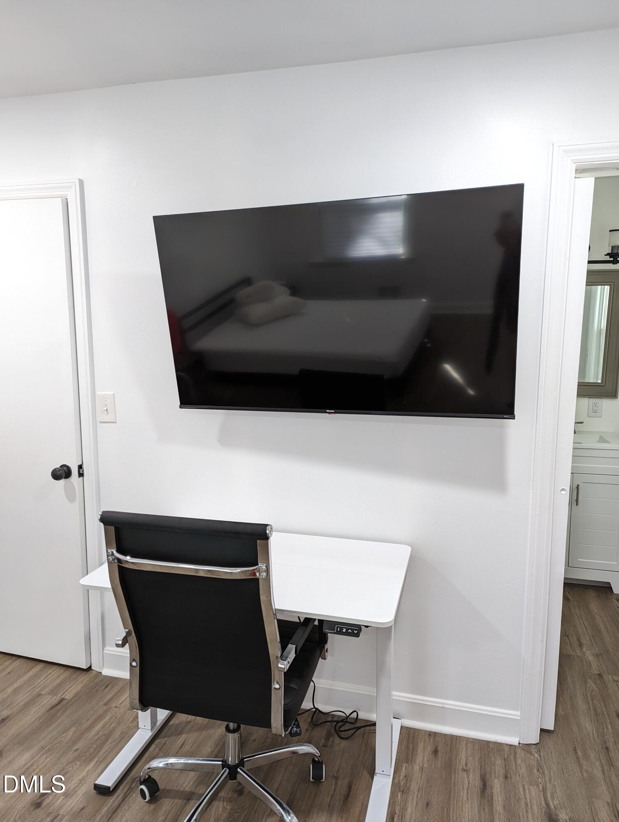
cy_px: 411
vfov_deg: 71.5
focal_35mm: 24
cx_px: 310
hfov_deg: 56.9
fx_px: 571
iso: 97
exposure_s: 1/24
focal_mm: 6.81
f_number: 1.85
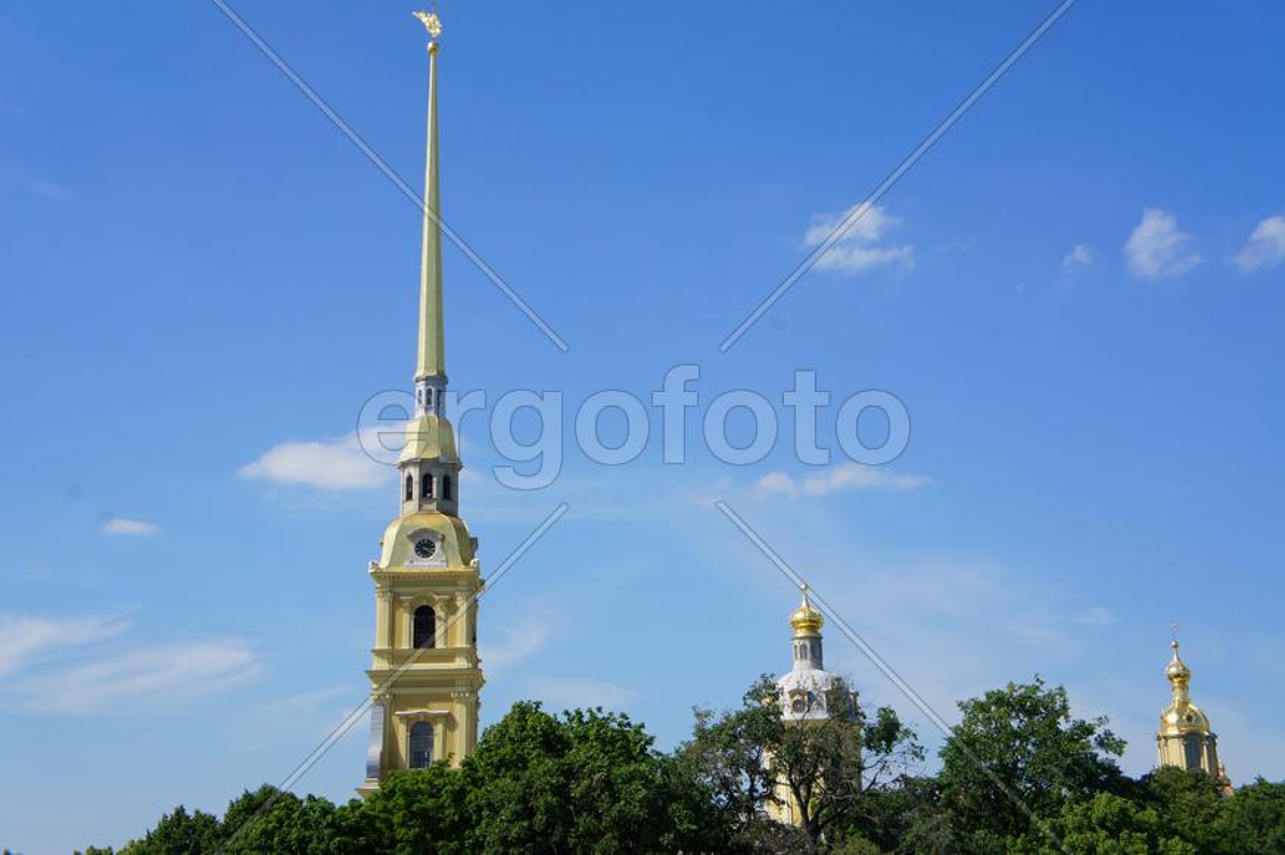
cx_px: 642
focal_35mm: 52
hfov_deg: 37.9
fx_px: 1872
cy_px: 428
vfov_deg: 25.7
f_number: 13
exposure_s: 1/320
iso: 200
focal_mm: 35
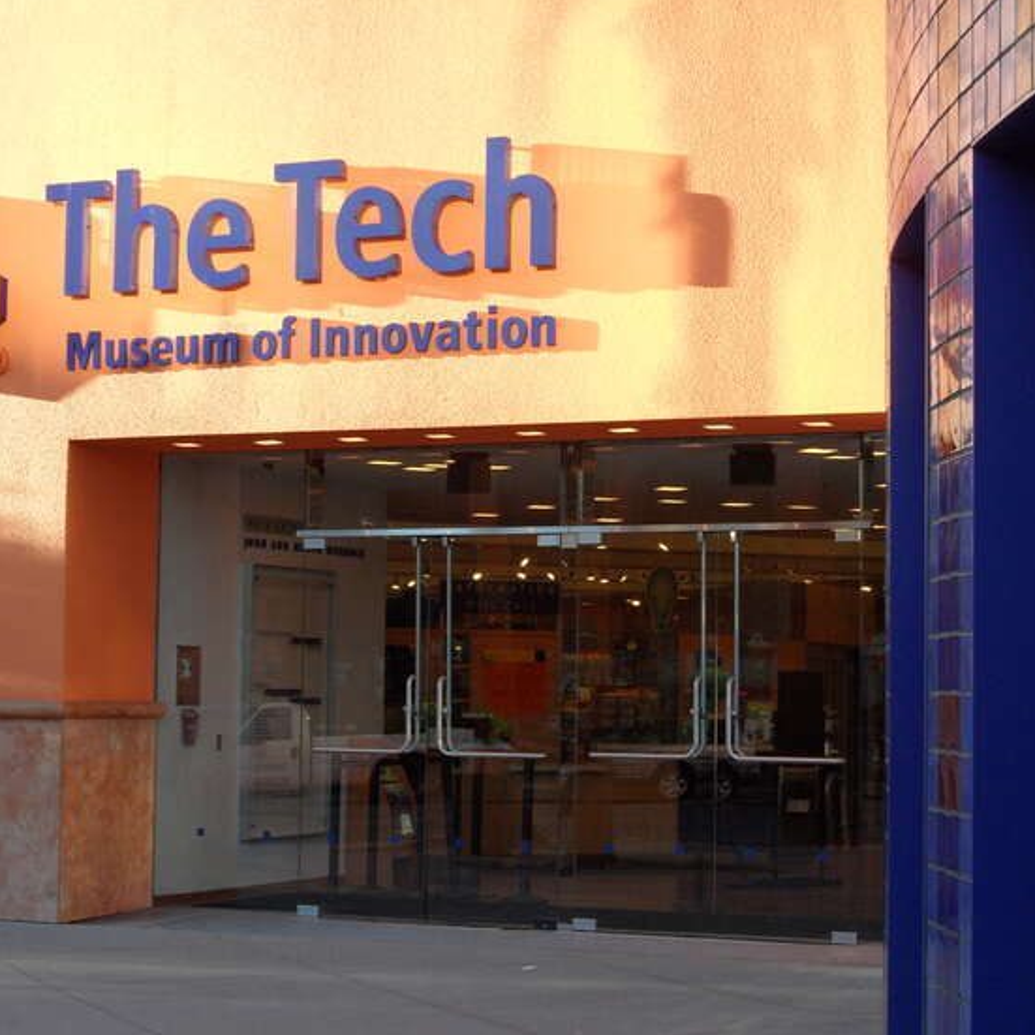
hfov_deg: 22.5
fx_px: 2605
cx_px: 477
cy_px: 487
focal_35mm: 77
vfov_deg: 22.5
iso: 100
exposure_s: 1/125
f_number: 4
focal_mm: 10.3
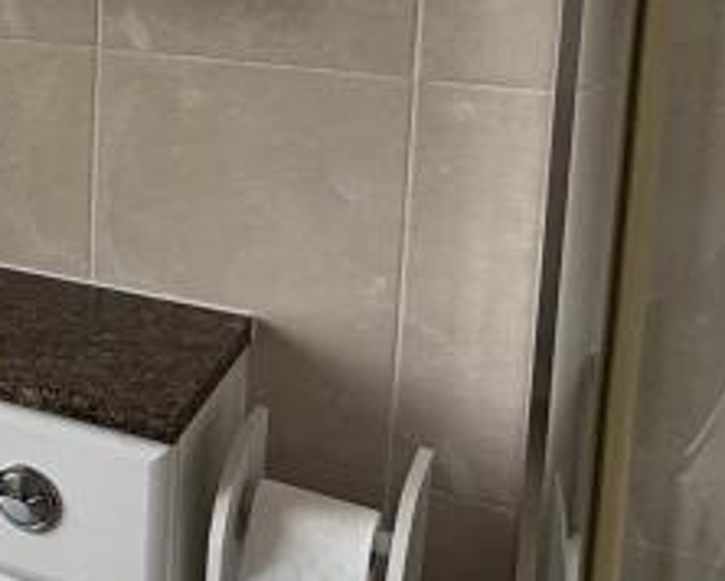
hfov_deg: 23.9
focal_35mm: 63
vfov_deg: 23.2
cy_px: -10
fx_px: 1353
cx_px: -356
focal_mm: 2.22
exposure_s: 1/99
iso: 40
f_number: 2.2
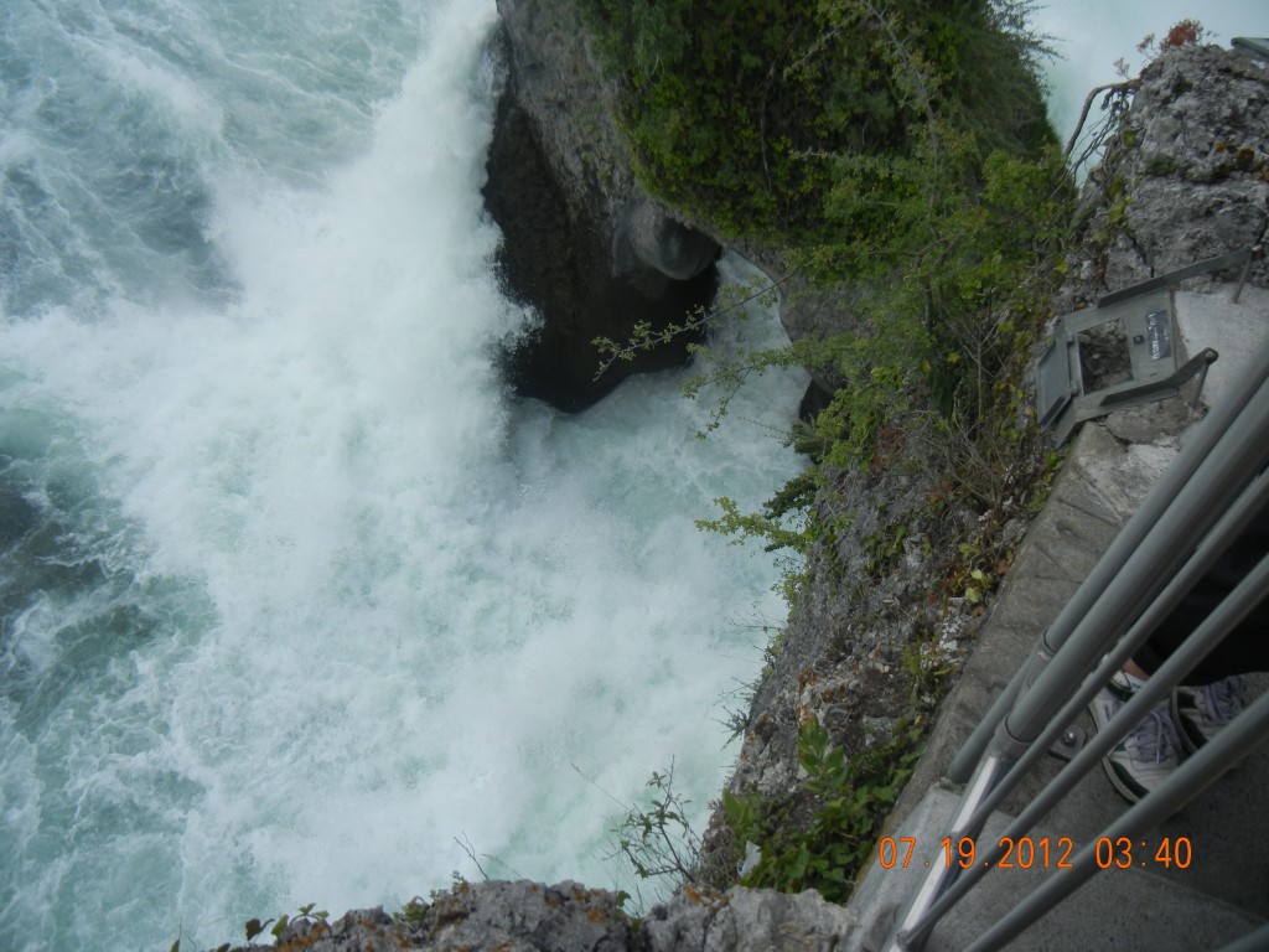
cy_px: 476
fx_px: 1100
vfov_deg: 46.8
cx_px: 634
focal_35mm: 30
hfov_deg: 60.0
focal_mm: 5.4
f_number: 7
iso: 160
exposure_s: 1/413
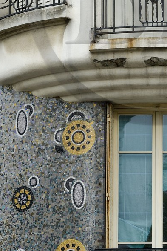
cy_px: -8
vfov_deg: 6.9
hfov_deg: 4.6
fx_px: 2079
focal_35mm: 299
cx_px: 156
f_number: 9
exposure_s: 1/250
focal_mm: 110
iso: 200
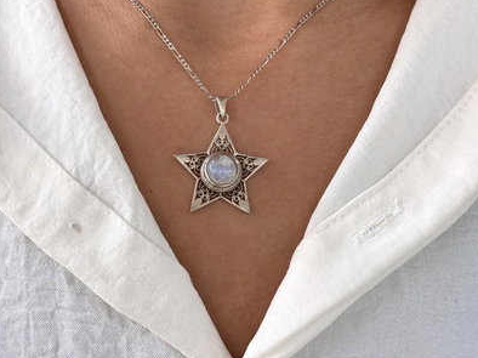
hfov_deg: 29.8
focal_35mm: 65
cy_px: 151
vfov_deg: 22.5
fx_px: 897
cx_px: 239
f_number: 1.78
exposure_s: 1/83
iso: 100
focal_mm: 6.76
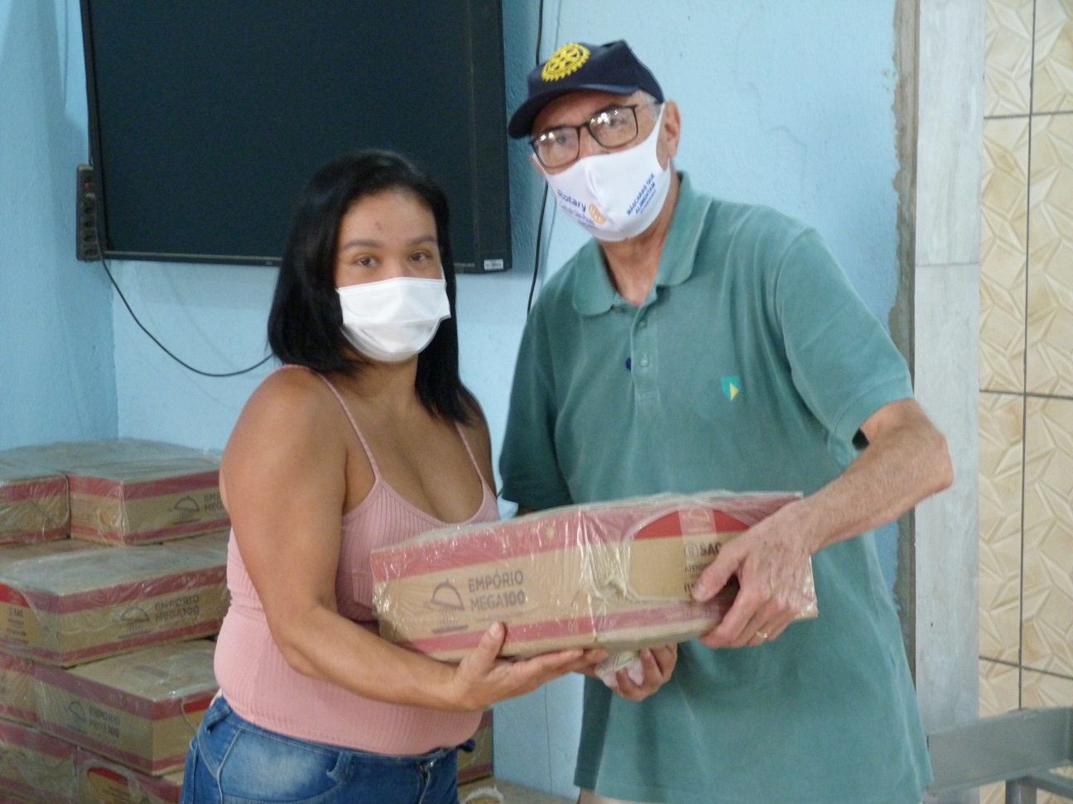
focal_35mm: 60
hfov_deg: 32.2
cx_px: 536
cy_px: 402
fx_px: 1860
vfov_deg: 24.4
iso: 400
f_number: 3.2
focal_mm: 10.8
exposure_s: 1/8
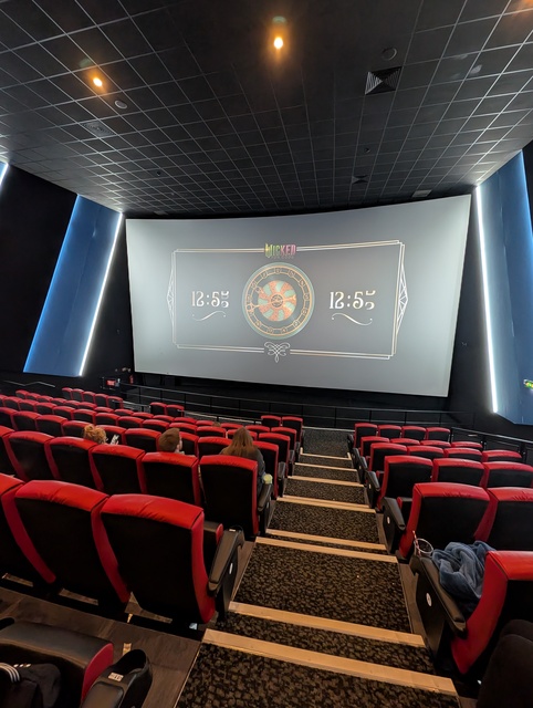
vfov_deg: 110.5
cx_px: 266
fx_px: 246
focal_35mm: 12
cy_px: 354
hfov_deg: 94.6
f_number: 1.95
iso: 195
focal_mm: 2.23
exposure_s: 1/25
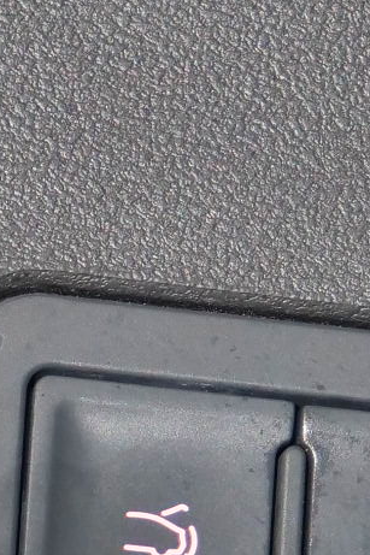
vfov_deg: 2.9
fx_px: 10969
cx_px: 293
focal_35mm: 711
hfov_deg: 1.9
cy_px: 508
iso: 800
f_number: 5.6
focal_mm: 60
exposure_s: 1/30
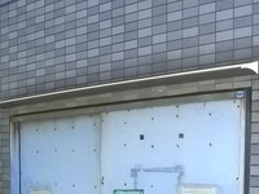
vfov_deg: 16.8
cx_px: 142
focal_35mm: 84
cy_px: 236
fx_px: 628
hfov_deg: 23.3
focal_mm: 5.1
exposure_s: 1/400
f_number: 2.8
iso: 400
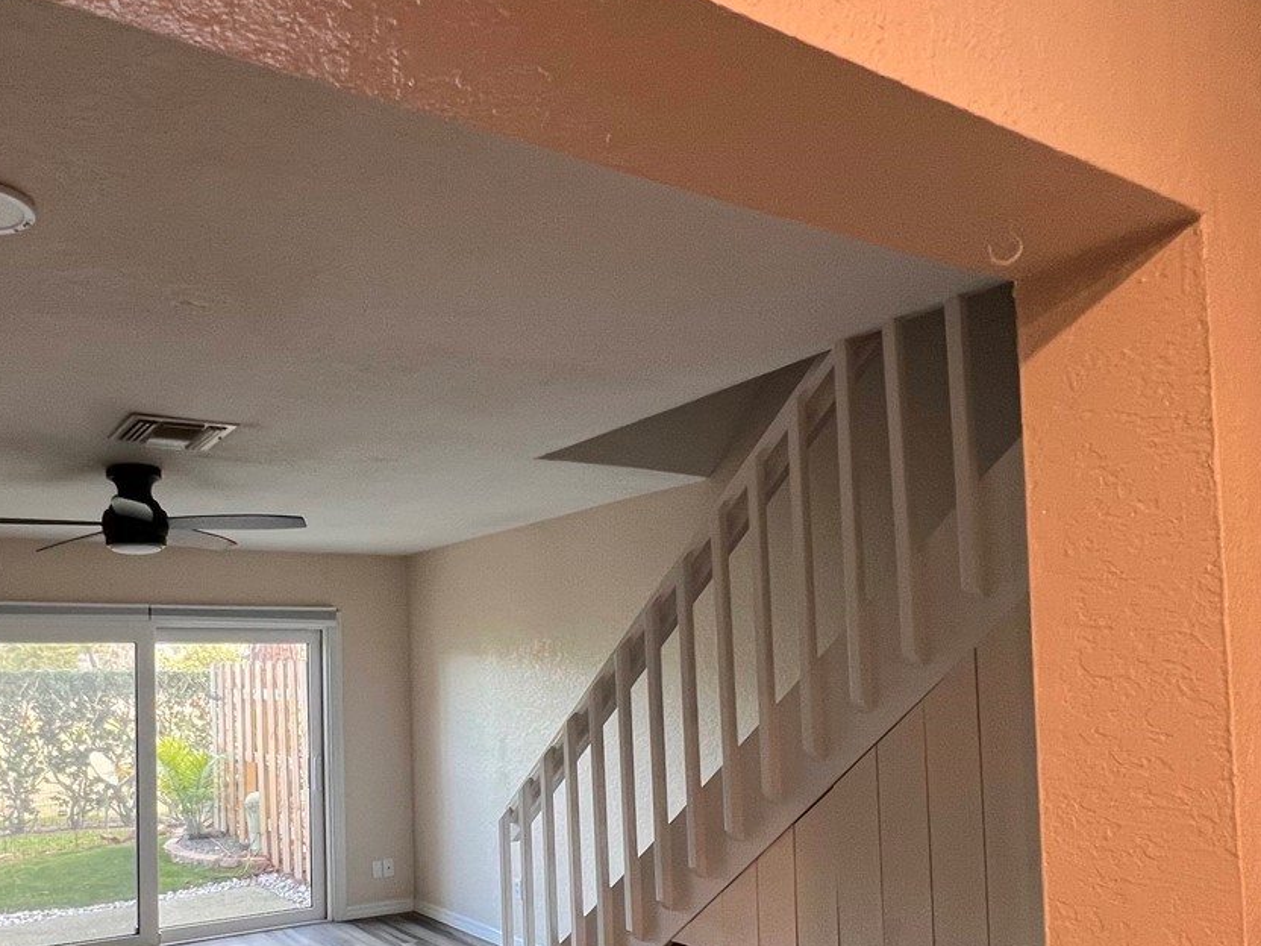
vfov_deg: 53.5
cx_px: 418
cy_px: 650
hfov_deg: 67.4
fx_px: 911
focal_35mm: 25
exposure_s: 1/60
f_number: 1.8
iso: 125
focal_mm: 1.57
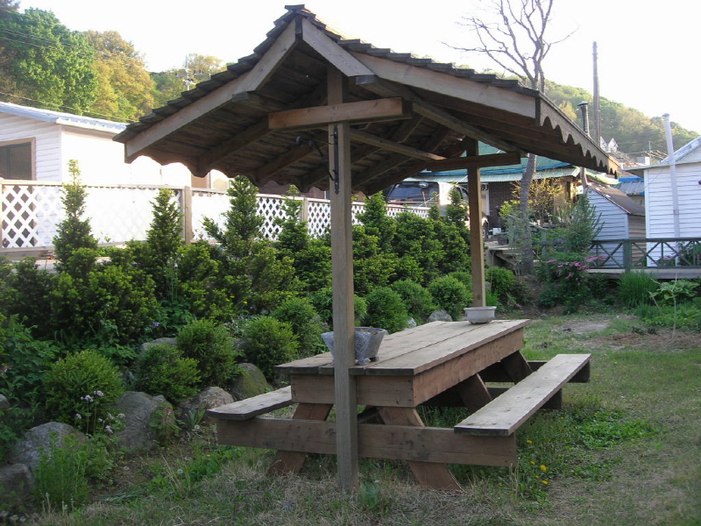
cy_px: 263
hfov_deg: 49.0
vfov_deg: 37.7
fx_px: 770
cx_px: 350
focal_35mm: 38
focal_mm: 7.8
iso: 64
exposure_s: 1/140
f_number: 2.8
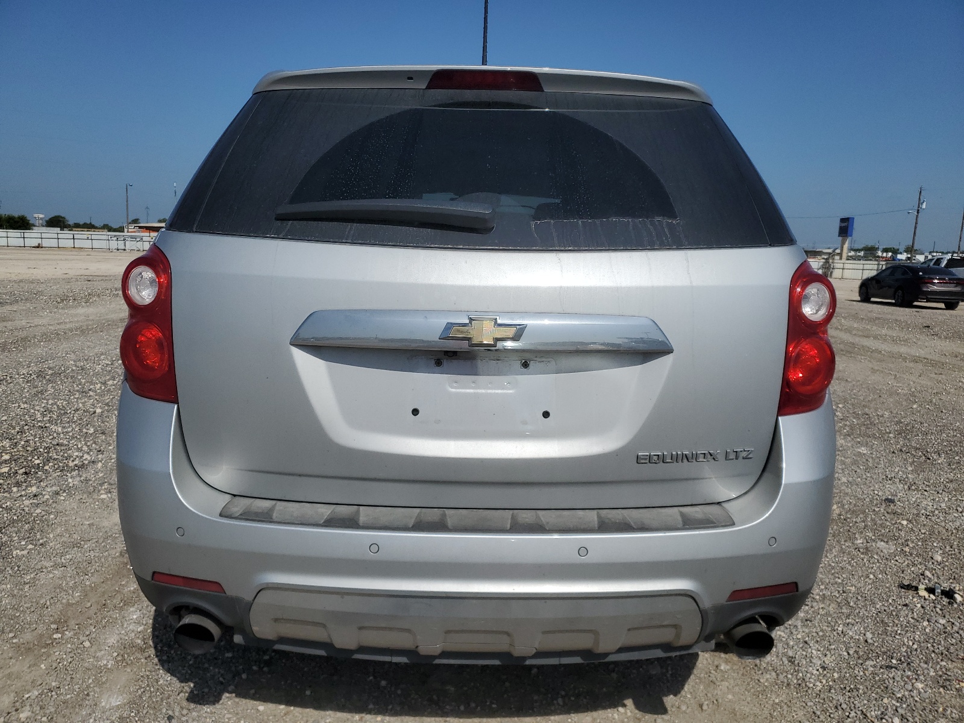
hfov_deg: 67.3
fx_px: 724
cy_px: 362
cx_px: 482
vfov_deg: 53.1
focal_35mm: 26
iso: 52
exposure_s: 1/10000
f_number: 1.5
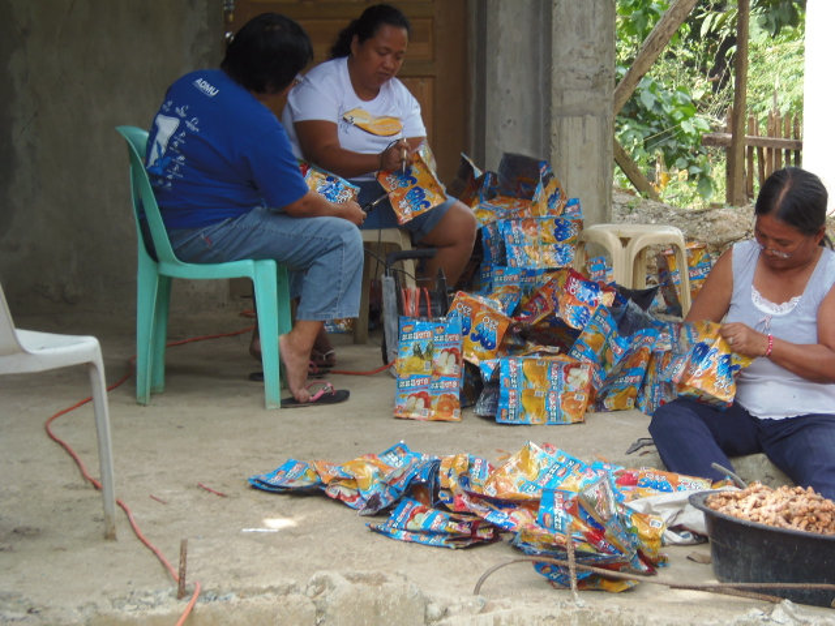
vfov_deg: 17.0
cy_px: 313
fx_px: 2099
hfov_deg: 22.5
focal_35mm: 87
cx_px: 418
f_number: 4.3
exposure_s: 1/60
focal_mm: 16.2
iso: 64
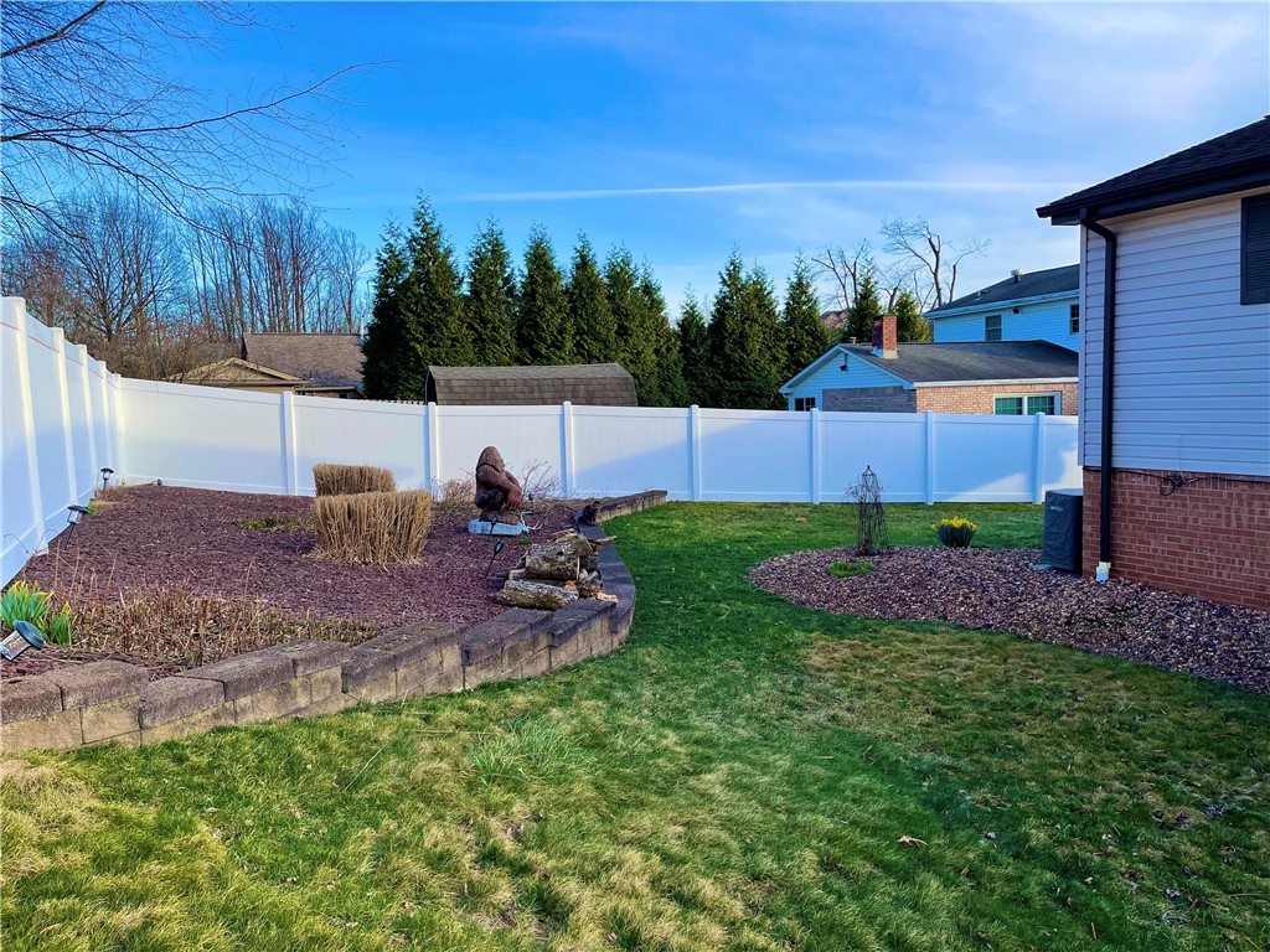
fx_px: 917
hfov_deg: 69.4
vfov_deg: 54.9
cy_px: 476
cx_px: 635
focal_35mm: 25
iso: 32
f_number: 1.6
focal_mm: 5.1
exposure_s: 1/887
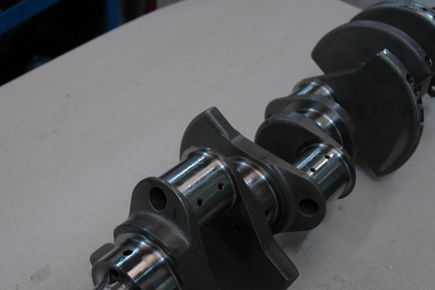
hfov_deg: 36.4
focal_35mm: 55
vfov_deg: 24.7
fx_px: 661
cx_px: 242
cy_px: 191
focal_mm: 27
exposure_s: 1/50
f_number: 3.8
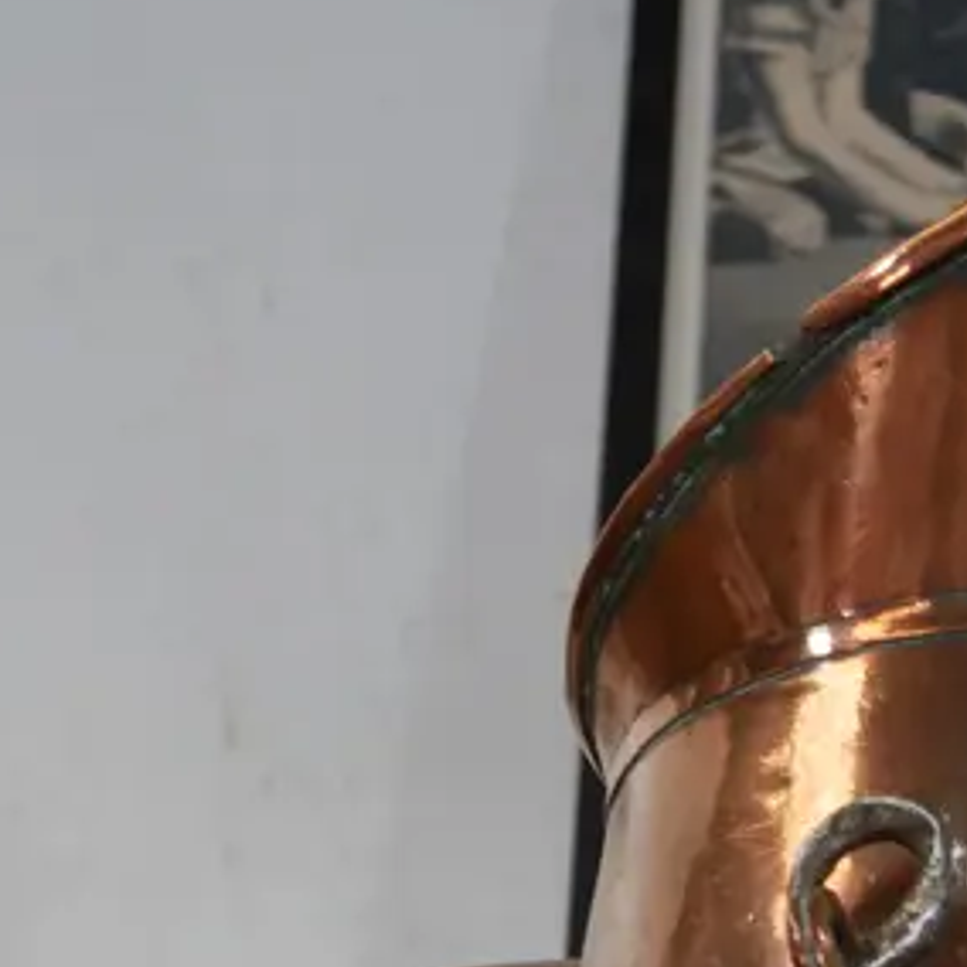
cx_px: 911
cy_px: 1580
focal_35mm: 102
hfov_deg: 16.8
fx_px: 3224
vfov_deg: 15.3
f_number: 4
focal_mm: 16
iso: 320
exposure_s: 1/60
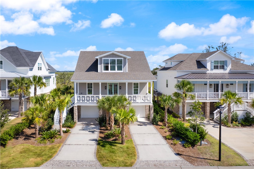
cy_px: 84
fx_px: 155
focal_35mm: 22
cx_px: 127
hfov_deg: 78.6
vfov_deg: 57.2
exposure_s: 1/500
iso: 100
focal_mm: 8.38
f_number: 2.8
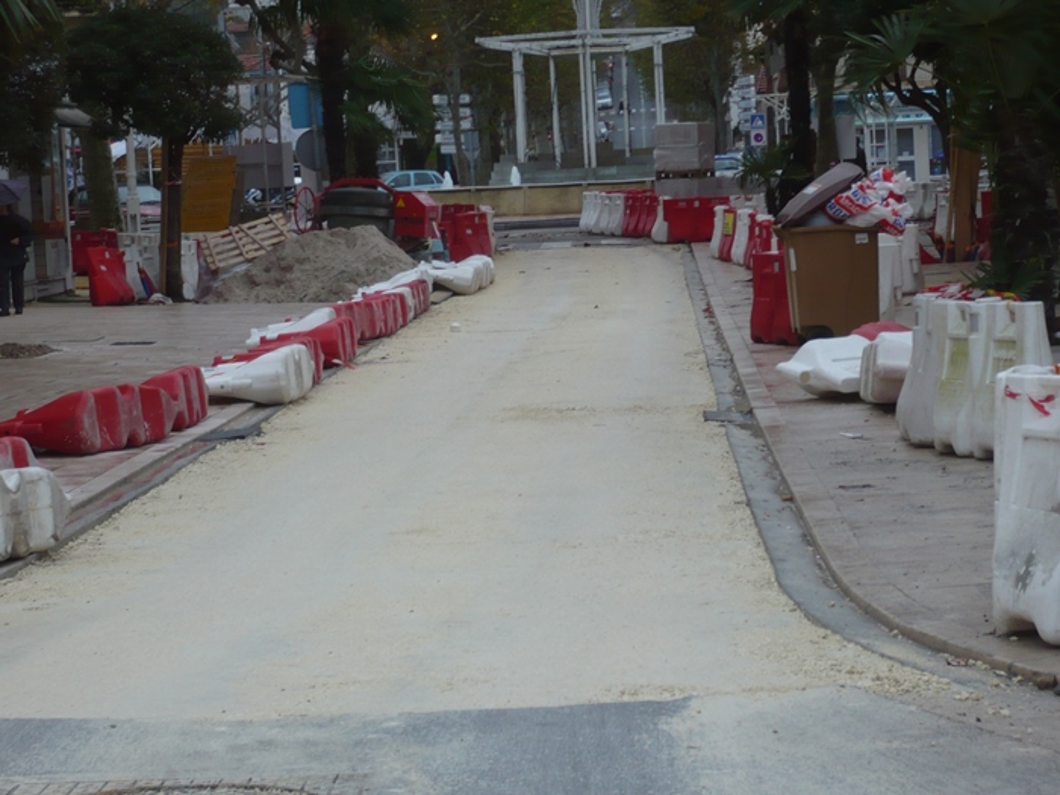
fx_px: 3154
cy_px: 398
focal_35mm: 103
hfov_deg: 19.1
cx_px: 530
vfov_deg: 14.4
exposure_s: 1/40
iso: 100
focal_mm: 17
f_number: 4.9
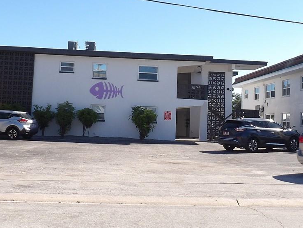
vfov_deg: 27.9
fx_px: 455
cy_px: 85
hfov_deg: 36.8
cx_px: 171
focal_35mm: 52
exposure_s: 1/887
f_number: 3.2
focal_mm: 4.3
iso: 100
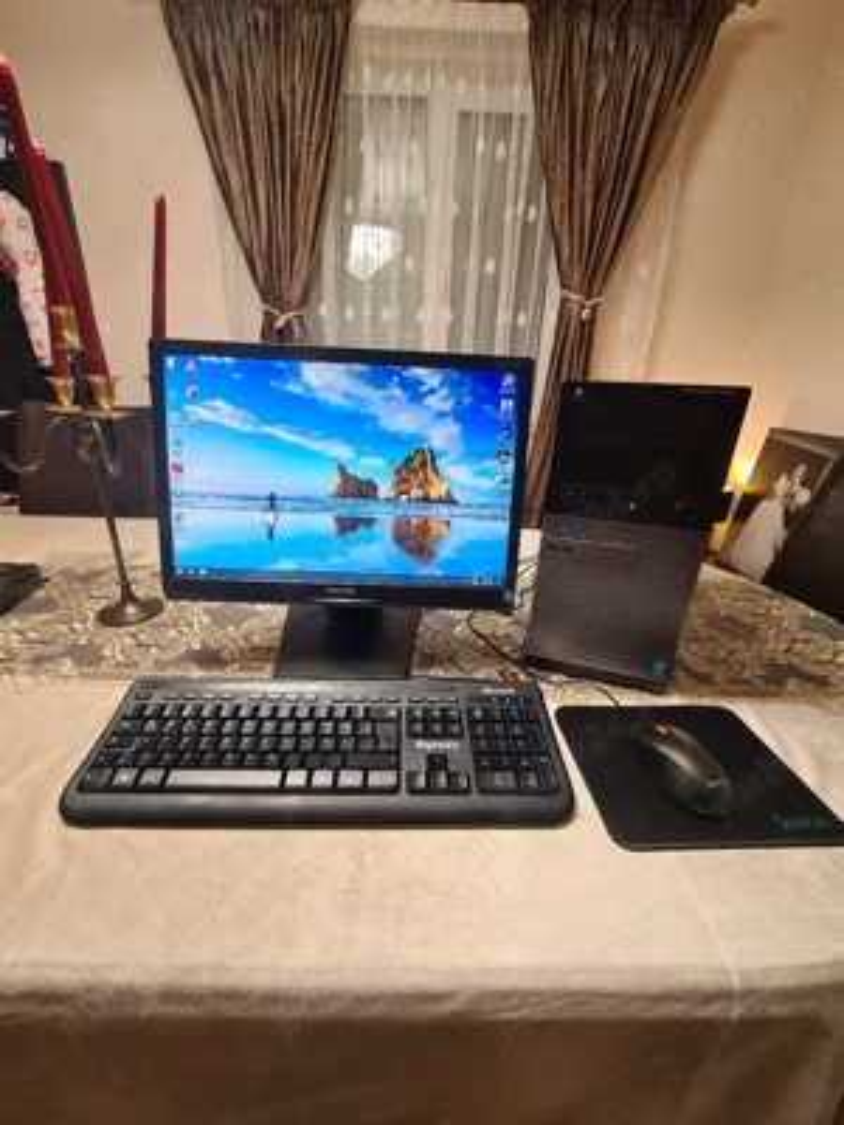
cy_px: 562
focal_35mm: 13
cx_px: 422
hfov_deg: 89.9
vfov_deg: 106.2
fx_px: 423
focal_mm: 2.22
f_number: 2.2
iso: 160
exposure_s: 1/50
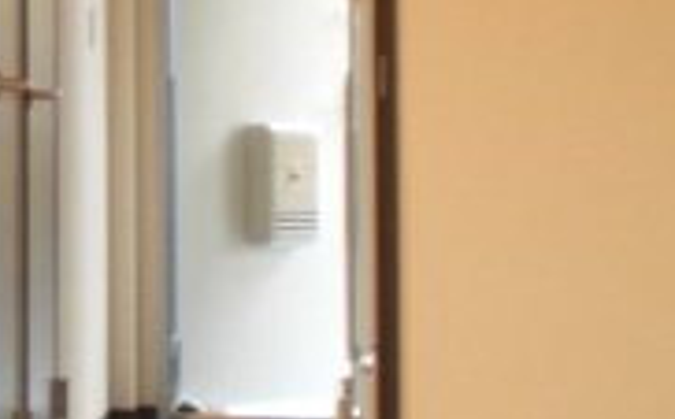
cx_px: -323
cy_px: -93
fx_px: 2607
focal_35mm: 142
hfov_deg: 13.9
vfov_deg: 9.1
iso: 200
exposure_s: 1/40
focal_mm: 6.3
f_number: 3.1
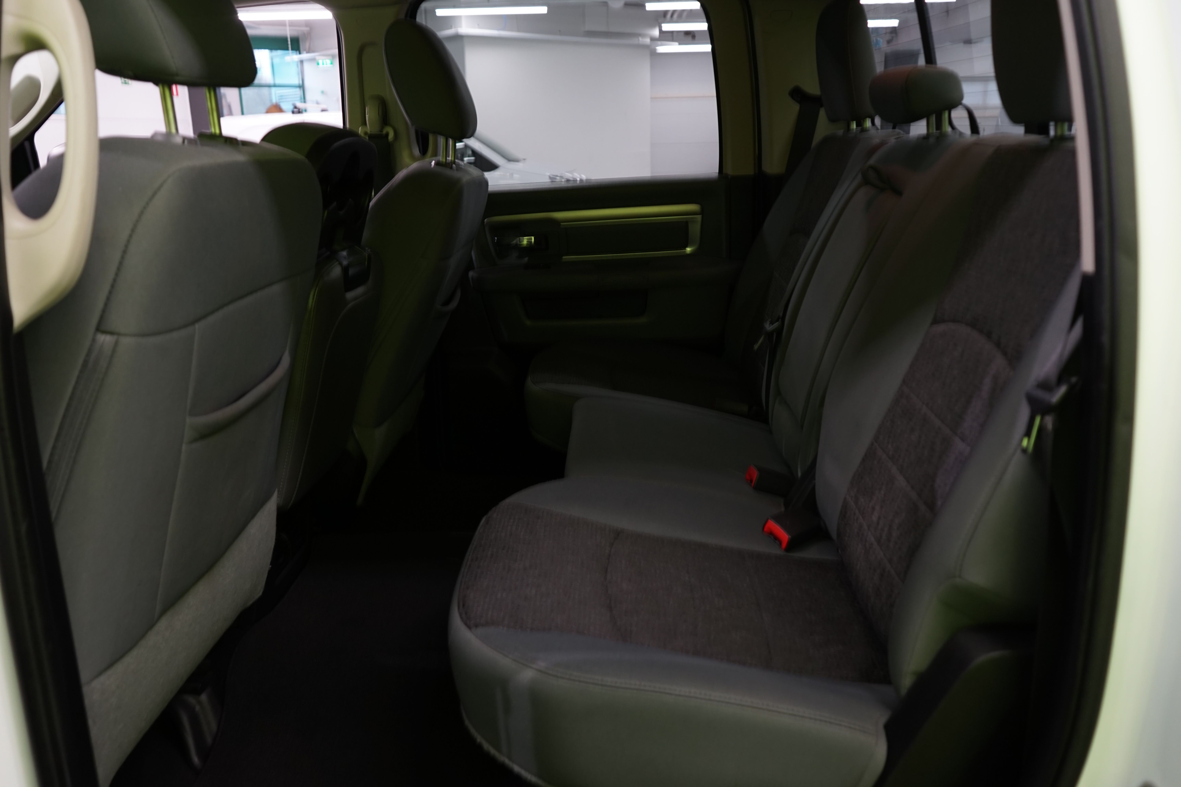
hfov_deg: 65.5
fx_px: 918
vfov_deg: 46.4
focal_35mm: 28
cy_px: 394
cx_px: 590
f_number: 5.6
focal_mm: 28
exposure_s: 1/13
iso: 500
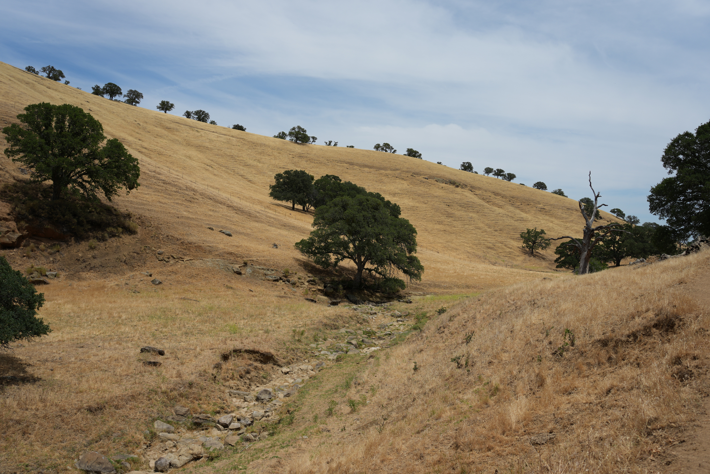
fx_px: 572
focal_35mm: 29
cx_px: 355
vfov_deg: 45.0
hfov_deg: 63.7
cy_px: 237
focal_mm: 29
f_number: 5.6
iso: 100
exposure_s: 1/1000
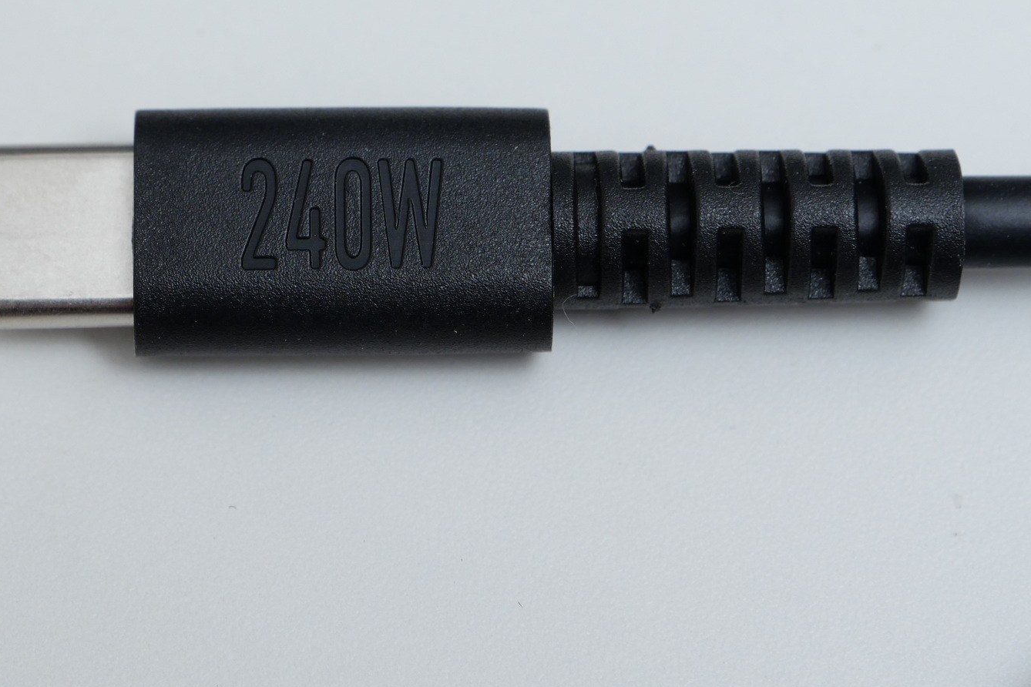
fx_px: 5097
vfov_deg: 7.7
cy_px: 246
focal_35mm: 178
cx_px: 330
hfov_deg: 11.5
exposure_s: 1/60
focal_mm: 60
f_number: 7.1
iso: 400
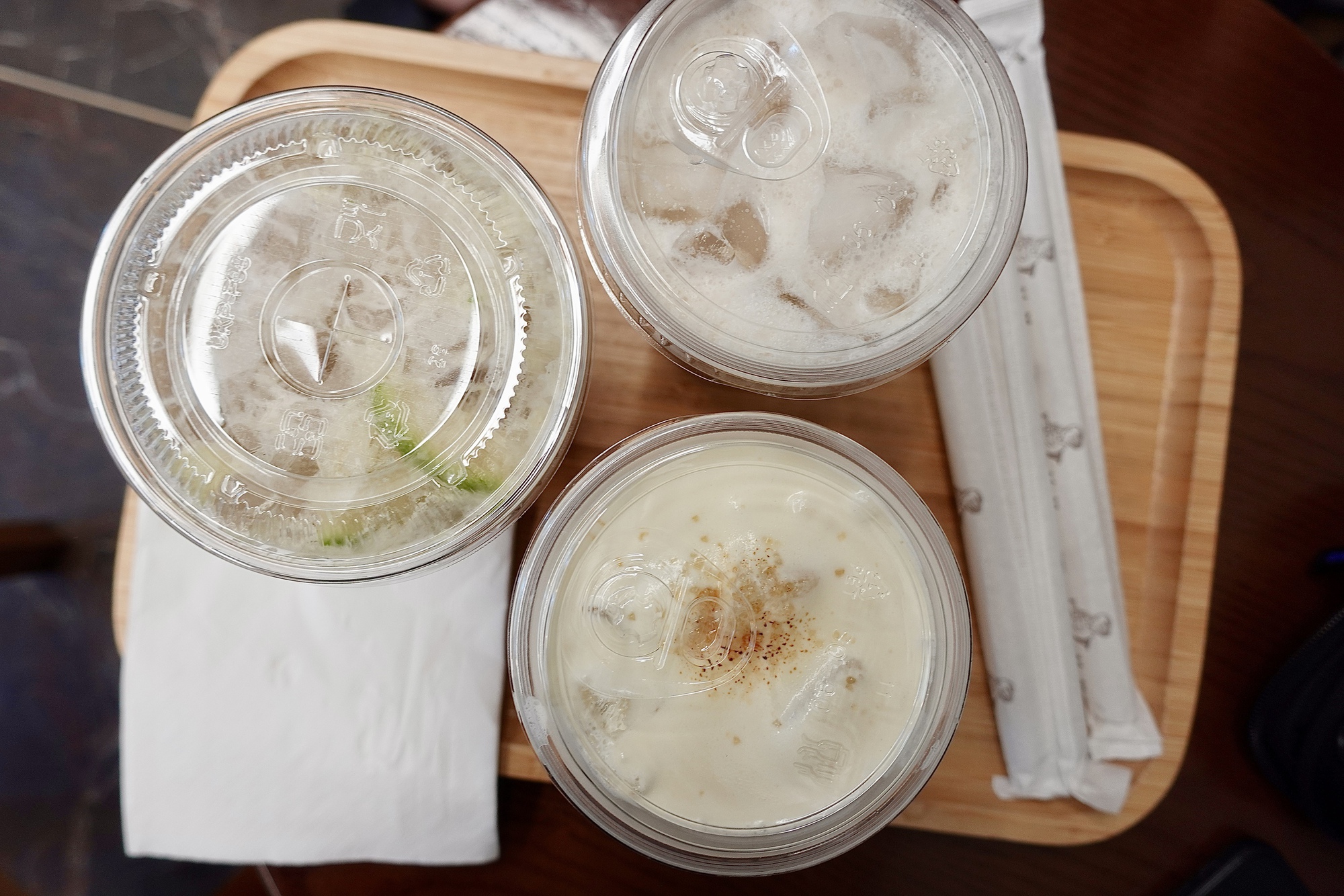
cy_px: 448
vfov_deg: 53.1
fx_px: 896
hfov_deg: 73.7
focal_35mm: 24
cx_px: 672
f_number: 2.8
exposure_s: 1/50
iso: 125
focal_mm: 9.4
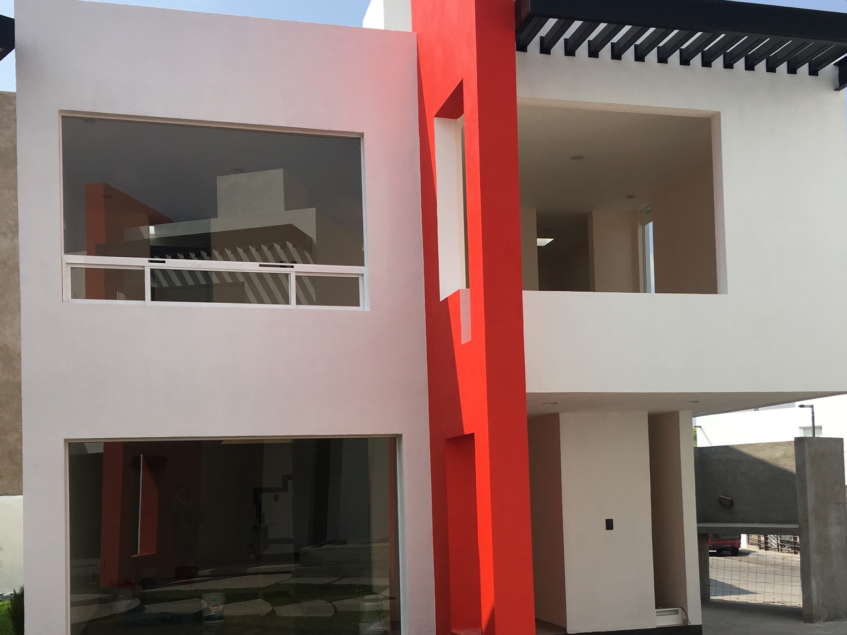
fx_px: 954
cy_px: 464
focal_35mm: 39
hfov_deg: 47.9
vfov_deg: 36.1
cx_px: 421
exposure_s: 1/1425
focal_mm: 4.15
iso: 25
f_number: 2.2
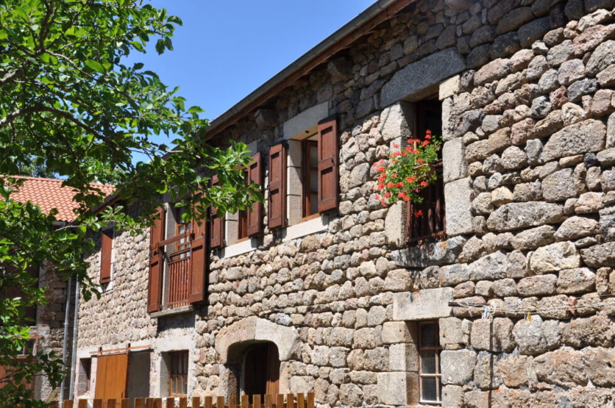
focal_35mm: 51
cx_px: 308
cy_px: 204
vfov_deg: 26.4
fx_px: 870
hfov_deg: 38.9
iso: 200
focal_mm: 34
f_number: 13
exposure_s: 1/160
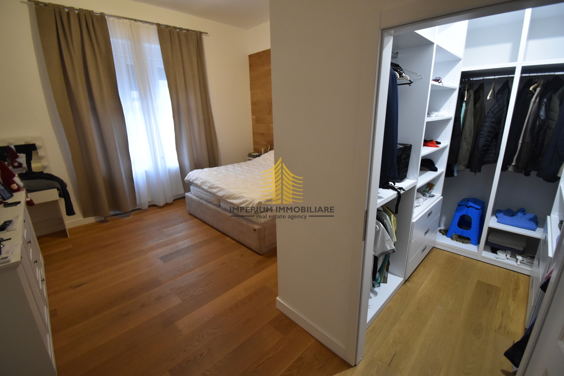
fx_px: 235
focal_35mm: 15
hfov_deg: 100.4
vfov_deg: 77.3
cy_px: 188
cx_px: 282
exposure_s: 1/30
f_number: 4.5
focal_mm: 10
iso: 1800
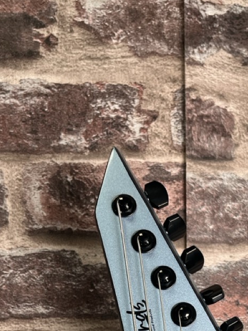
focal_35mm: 54
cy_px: 342
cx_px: 196
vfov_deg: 32.3
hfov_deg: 26.6
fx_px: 516
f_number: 1.6
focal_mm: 5.1
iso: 50
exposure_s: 1/121
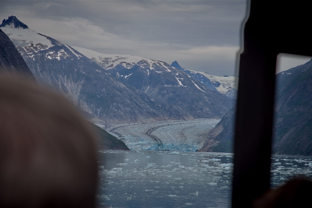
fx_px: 1040
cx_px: 156
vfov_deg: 11.4
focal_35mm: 120
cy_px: 104
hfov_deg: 17.1
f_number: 8
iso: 100
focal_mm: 120
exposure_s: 1/250
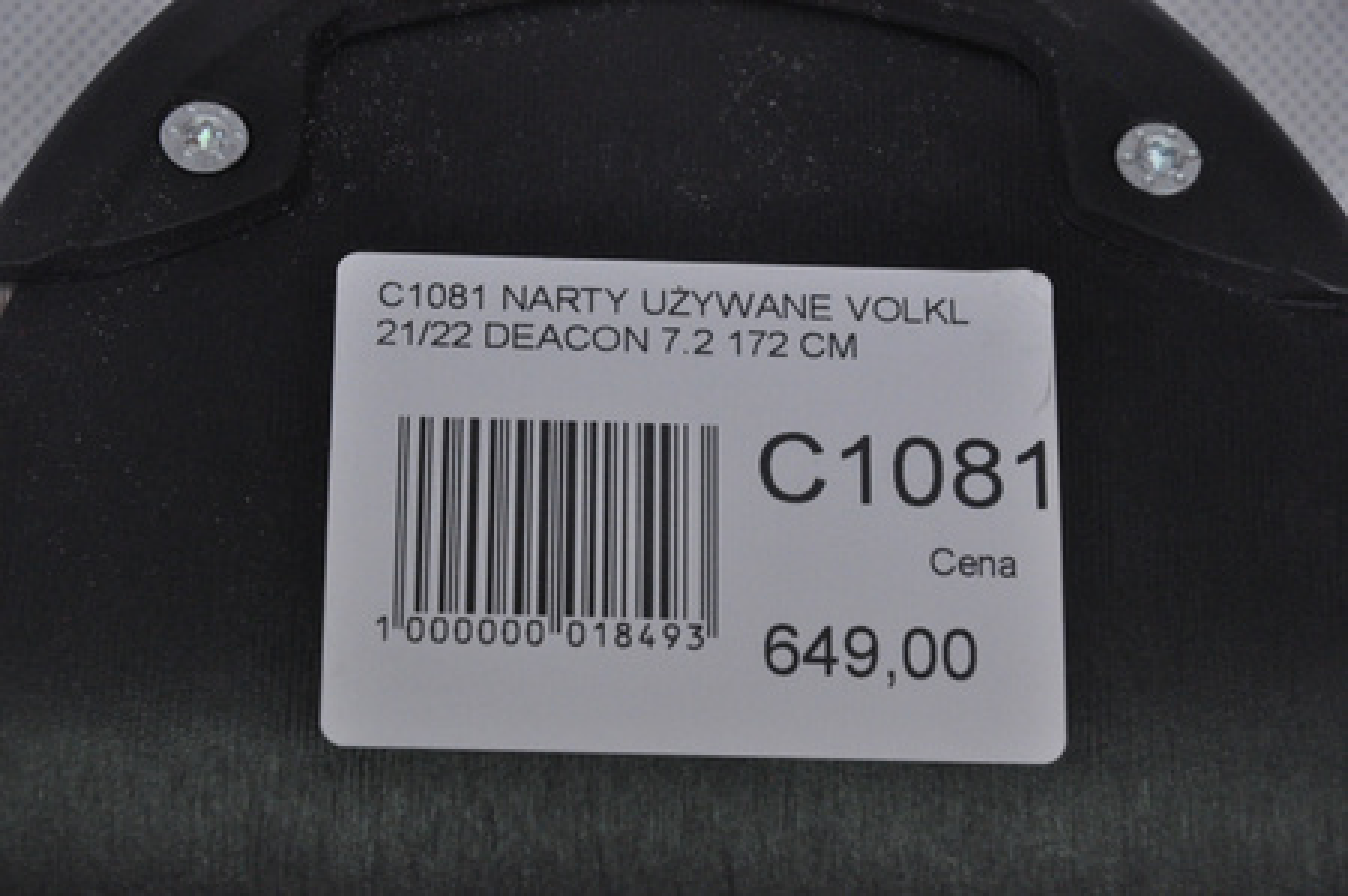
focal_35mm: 158
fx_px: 5891
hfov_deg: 13.1
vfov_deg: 8.7
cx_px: 674
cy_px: 448
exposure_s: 1/125
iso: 3200
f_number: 9.5
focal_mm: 105
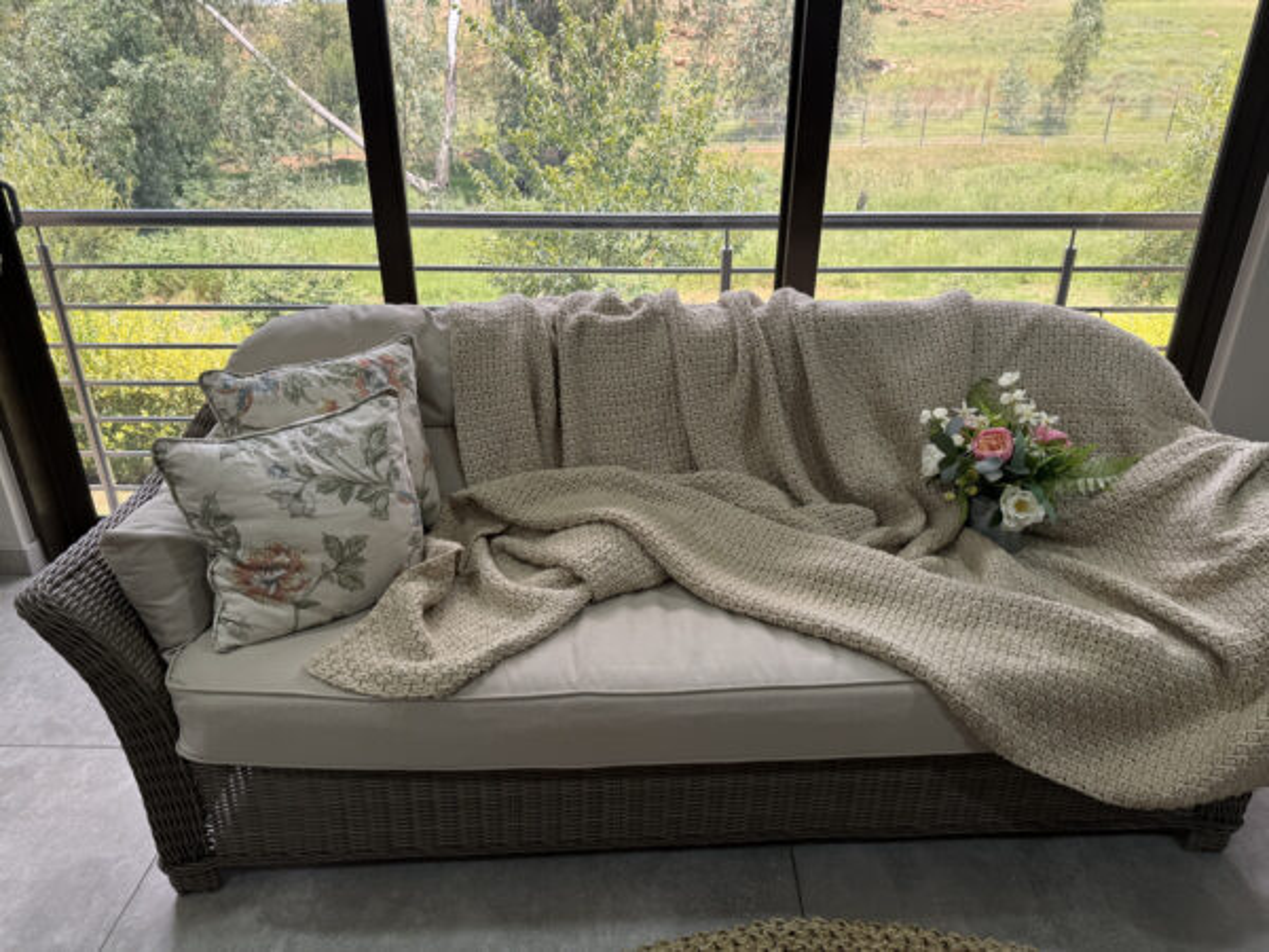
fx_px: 880
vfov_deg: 56.8
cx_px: 634
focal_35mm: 24
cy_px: 476
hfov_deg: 71.6
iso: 80
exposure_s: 1/121
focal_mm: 6.76
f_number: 1.78
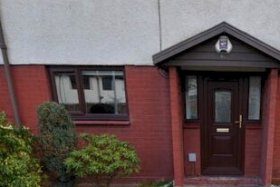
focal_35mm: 34
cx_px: 229
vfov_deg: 33.4
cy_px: 211
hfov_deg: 51.8
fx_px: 264
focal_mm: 10
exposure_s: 1/100
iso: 100
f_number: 6.3
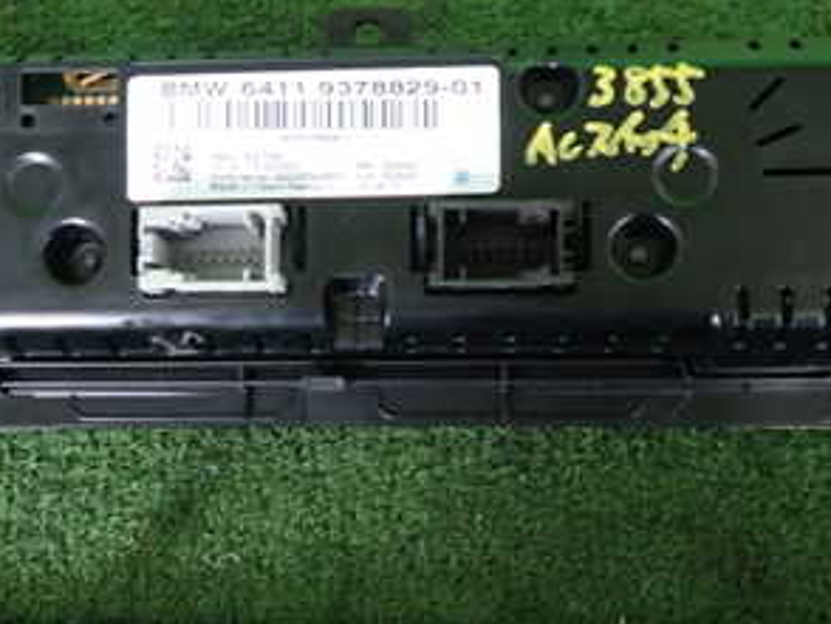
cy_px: 378
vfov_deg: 28.5
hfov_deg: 37.5
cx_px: 413
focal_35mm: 51
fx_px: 1225
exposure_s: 1/30
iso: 500
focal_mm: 4.5
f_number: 2
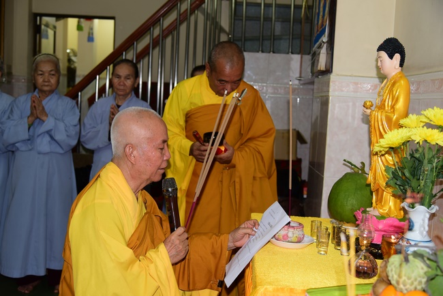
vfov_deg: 30.5
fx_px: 542
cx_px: 222
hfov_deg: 44.5
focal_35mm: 44
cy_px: 148
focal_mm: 44
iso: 320
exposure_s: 1/60
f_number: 4
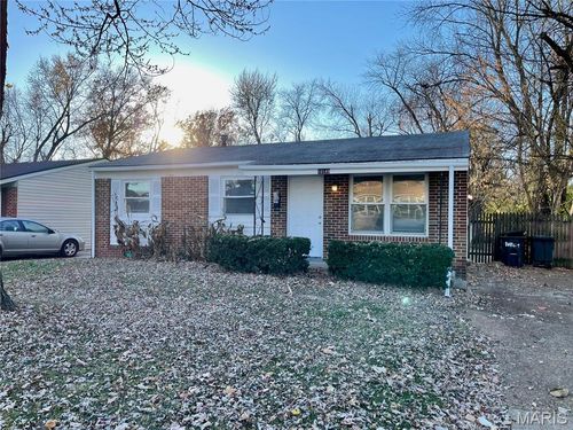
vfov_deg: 53.1
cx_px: 286
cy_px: 215
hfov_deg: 67.3
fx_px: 430
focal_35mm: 26
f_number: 1.6
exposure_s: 1/433
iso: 32
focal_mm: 5.1
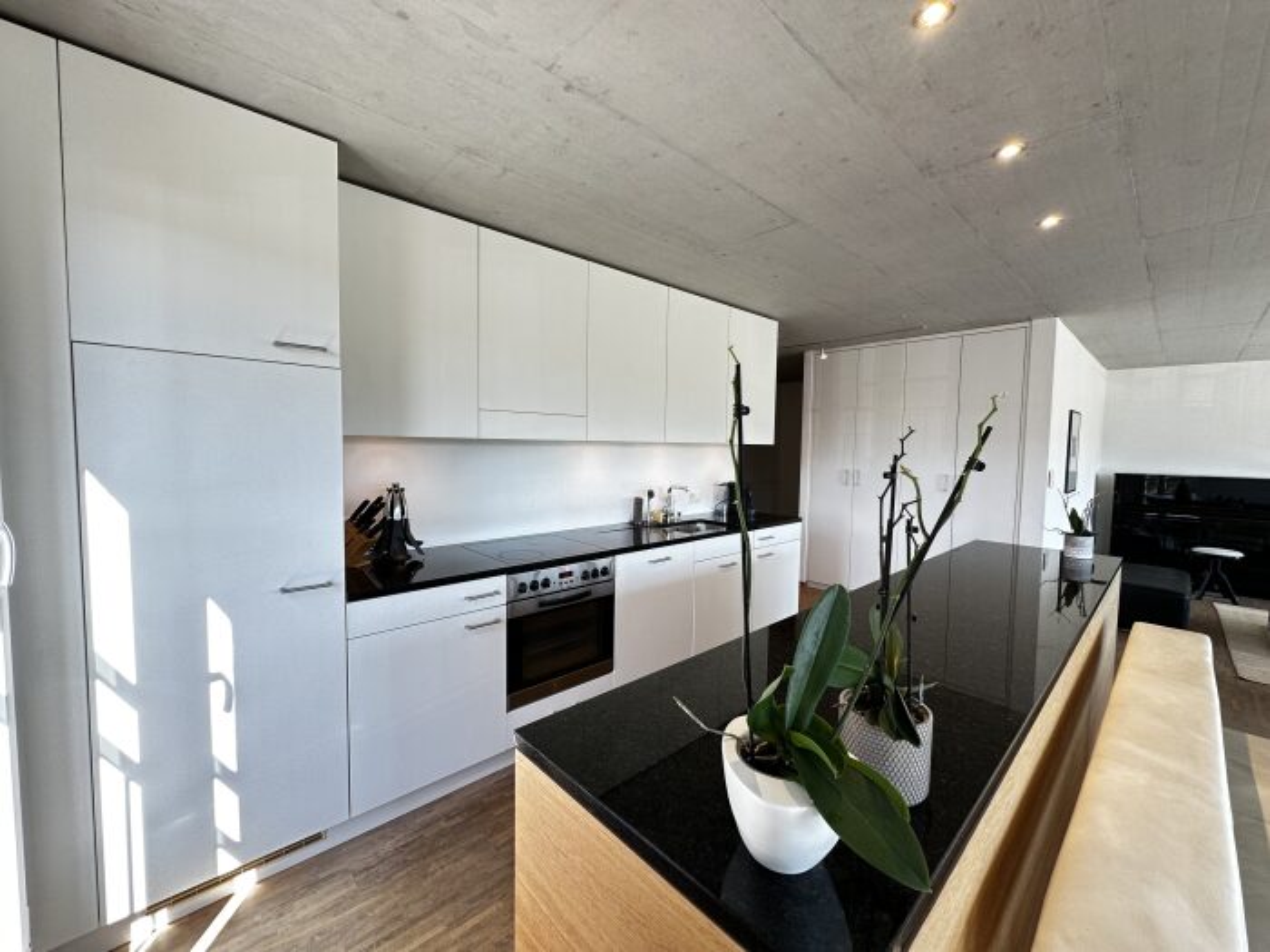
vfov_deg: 85.7
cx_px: 635
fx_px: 514
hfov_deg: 102.1
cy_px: 476
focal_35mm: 14
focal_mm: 2.22
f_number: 2.2
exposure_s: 1/100
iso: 80
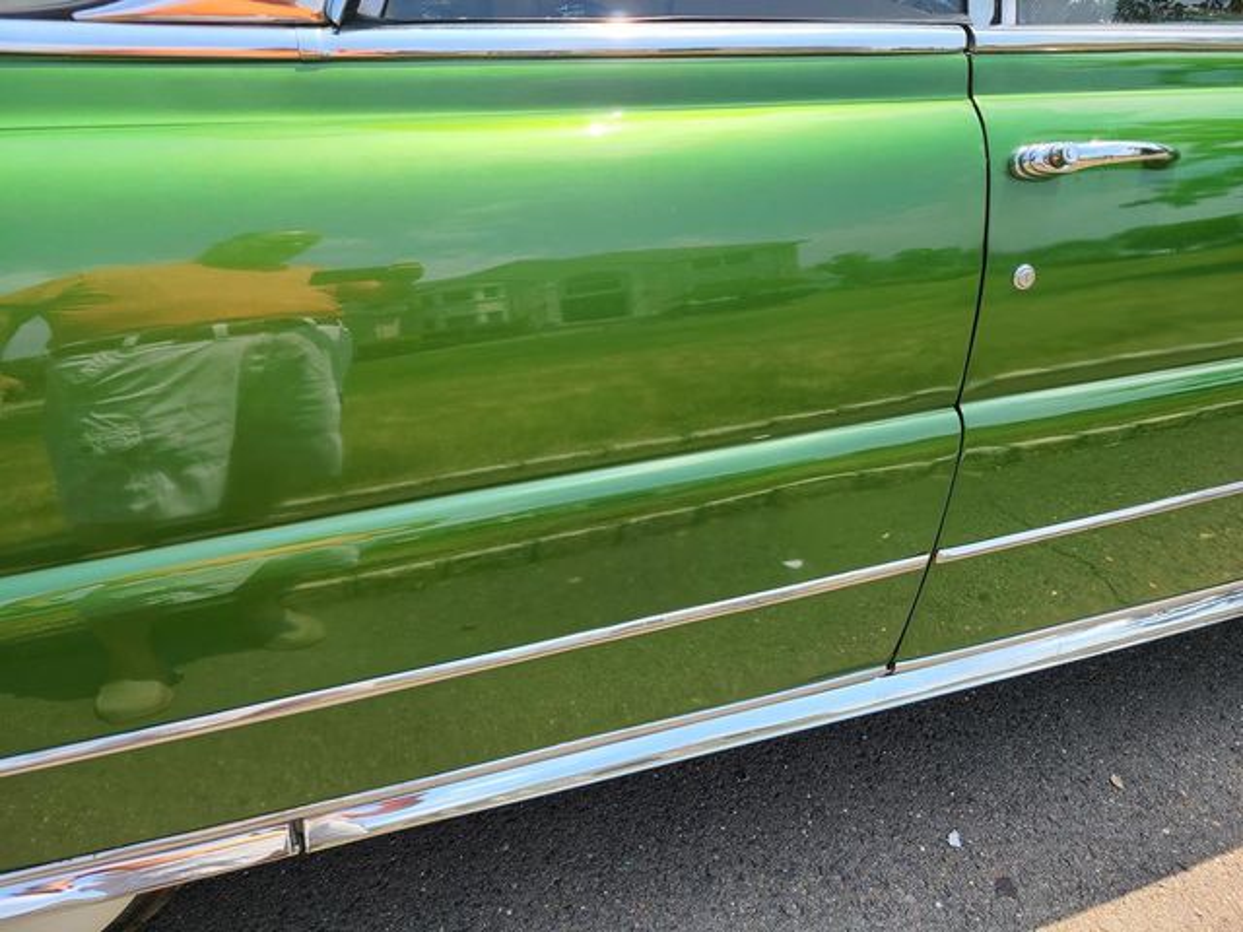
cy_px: 466
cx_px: 622
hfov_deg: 67.3
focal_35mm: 26
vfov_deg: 53.1
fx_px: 934
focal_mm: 5.4
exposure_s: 1/734
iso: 40
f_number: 1.8
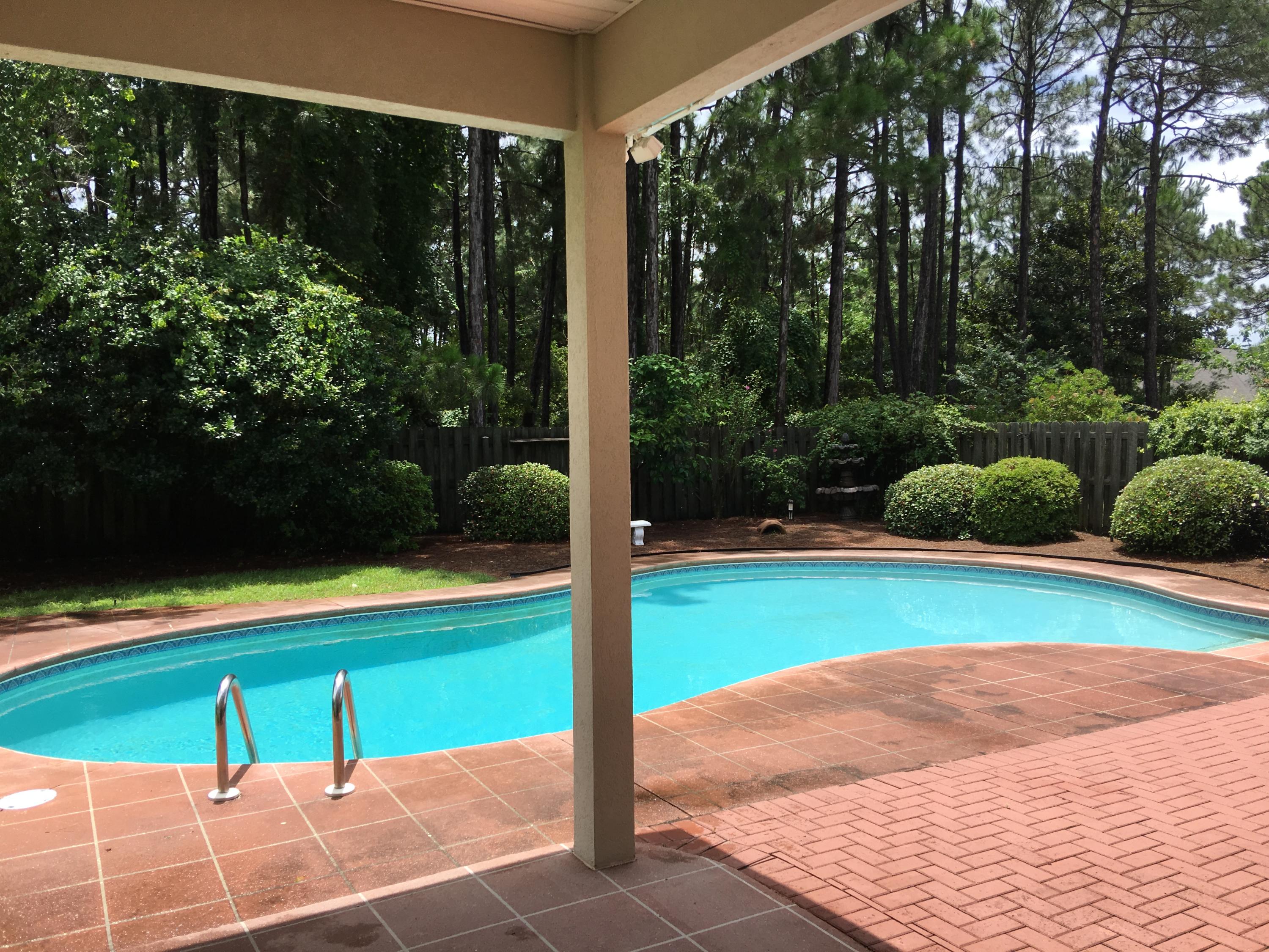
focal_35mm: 29
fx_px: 1063
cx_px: 634
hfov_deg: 61.7
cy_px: 476
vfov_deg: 48.2
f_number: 2.2
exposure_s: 1/1054
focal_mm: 4.15
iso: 25
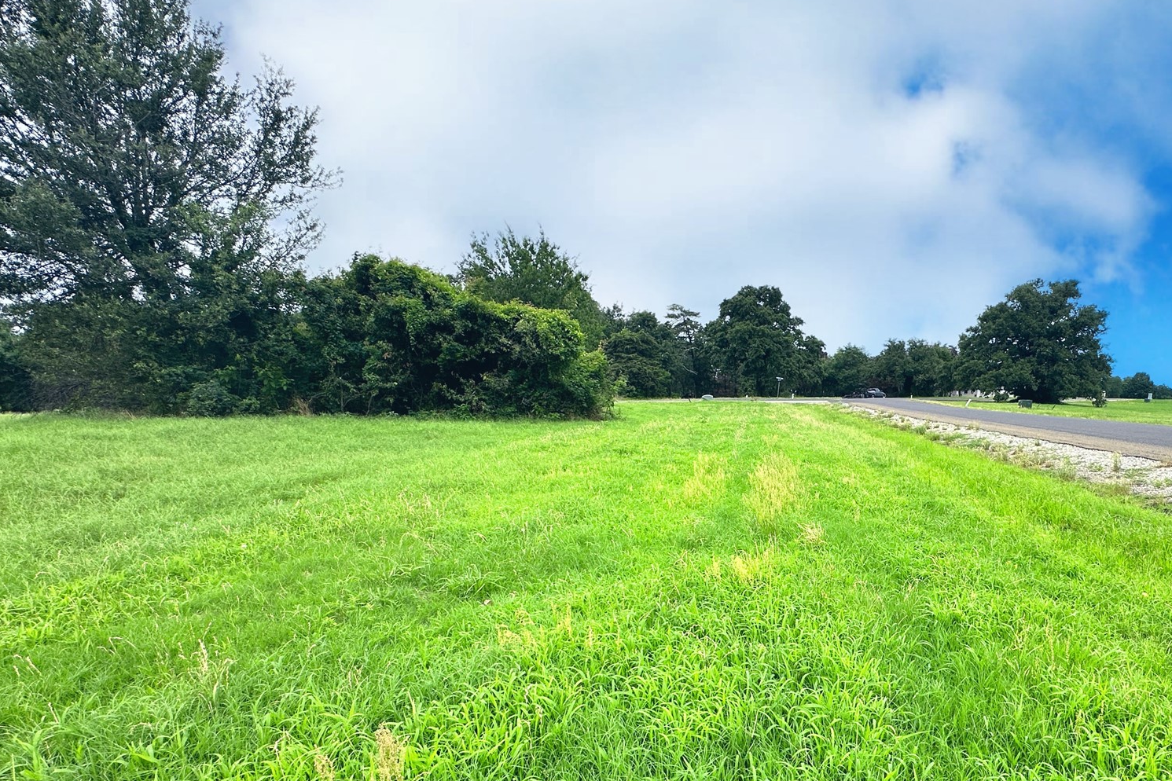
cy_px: 537
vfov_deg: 60.1
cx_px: 765
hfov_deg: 81.6
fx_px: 651
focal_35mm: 20
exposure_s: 1/1082
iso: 40
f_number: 2.2
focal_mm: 2.22
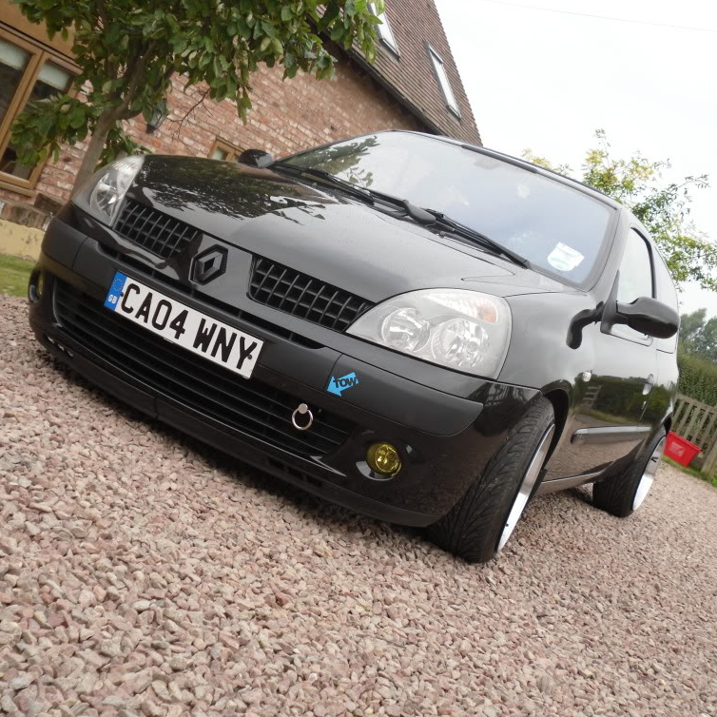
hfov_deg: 40.0
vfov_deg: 40.0
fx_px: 984
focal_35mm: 42
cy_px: 360
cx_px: 393
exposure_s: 1/98
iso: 80
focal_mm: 6.3
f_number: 3
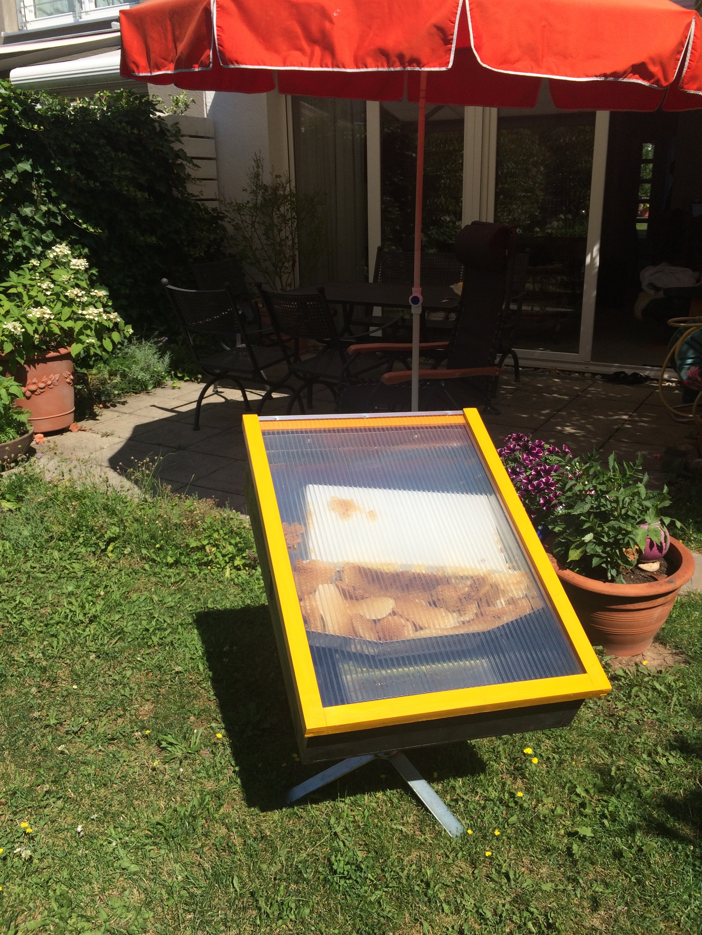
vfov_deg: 61.7
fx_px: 784
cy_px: 468
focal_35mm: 29
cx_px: 351
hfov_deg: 48.2
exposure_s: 1/2053
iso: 32
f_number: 2.2
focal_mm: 4.15
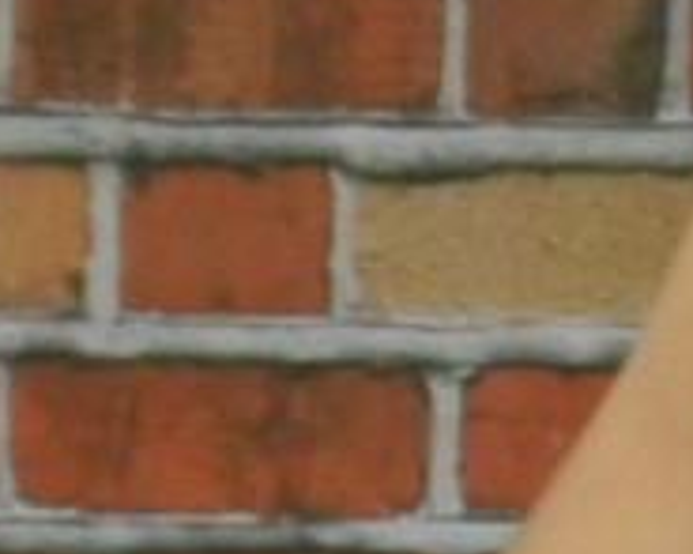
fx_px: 31897
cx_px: 1401
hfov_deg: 1.2
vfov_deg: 1.0
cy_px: -396
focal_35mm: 1556
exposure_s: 1/20
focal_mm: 50.8
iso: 200
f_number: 5.3
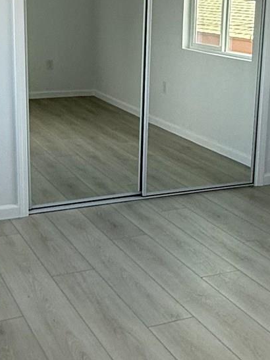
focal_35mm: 59
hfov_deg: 24.8
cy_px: 140
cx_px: 128
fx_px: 614
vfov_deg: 32.6
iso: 64
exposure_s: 1/170
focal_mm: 2.22
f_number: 2.2
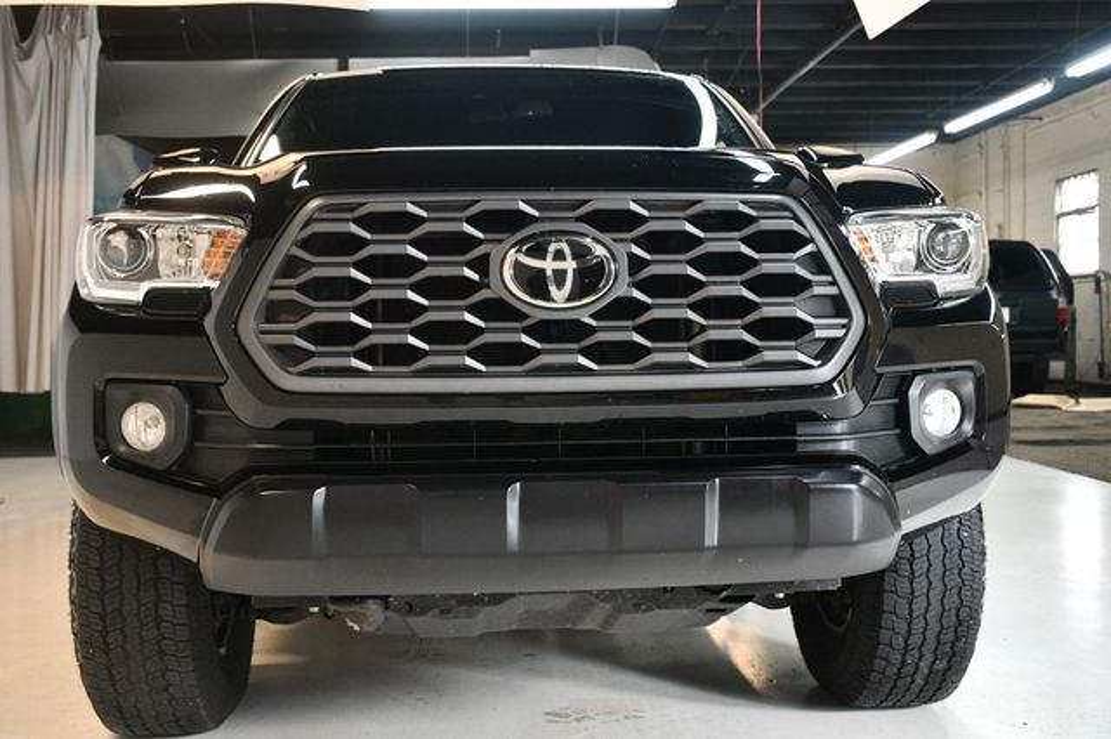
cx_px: 556
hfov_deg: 49.6
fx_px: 1203
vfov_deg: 34.2
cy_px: 370
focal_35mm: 39
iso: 1600
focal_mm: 26
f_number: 3.8
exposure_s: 1/125
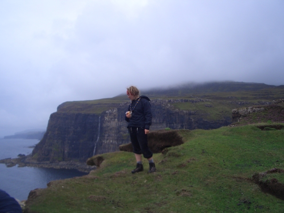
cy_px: 106
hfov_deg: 52.6
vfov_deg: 40.7
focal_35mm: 35
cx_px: 142
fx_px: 287
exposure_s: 1/640
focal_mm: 5.8
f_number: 4.3
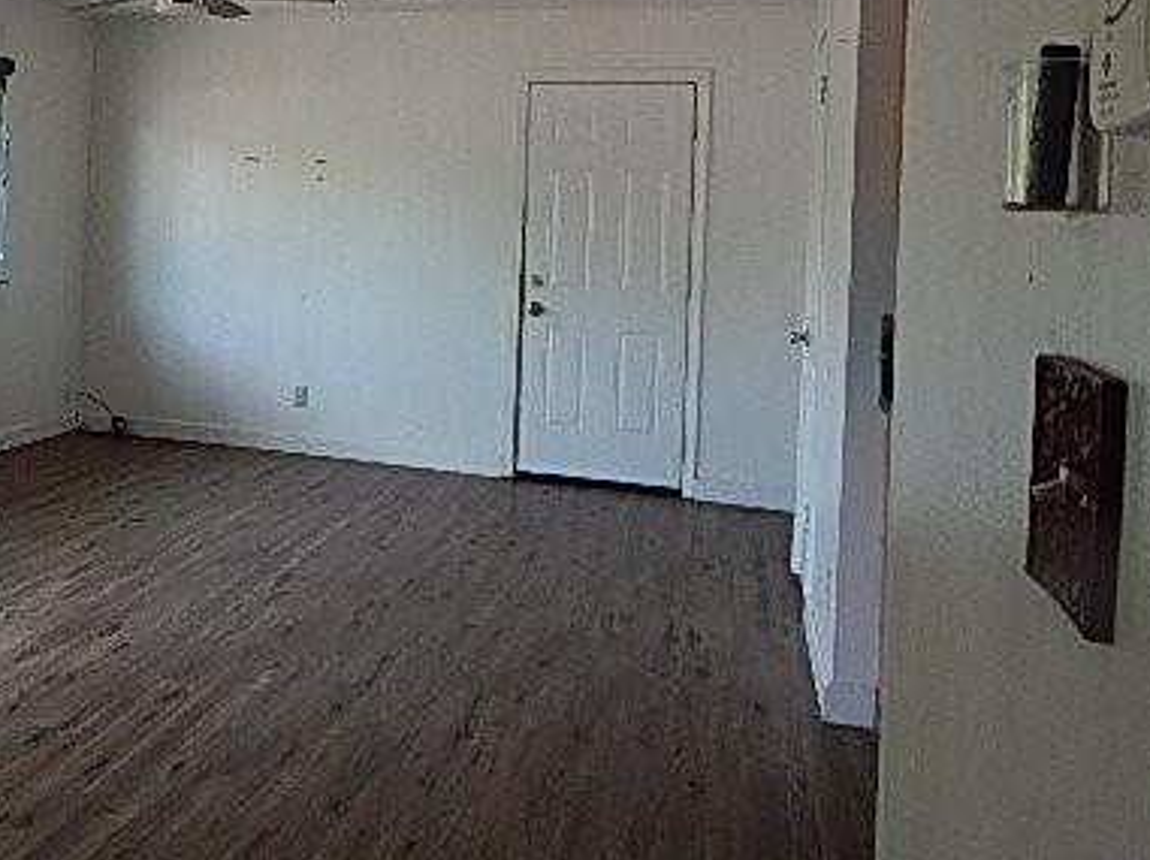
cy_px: 193
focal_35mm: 37
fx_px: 1228
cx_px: 229
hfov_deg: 47.4
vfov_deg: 37.5
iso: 220
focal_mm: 4
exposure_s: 1/30
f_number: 3
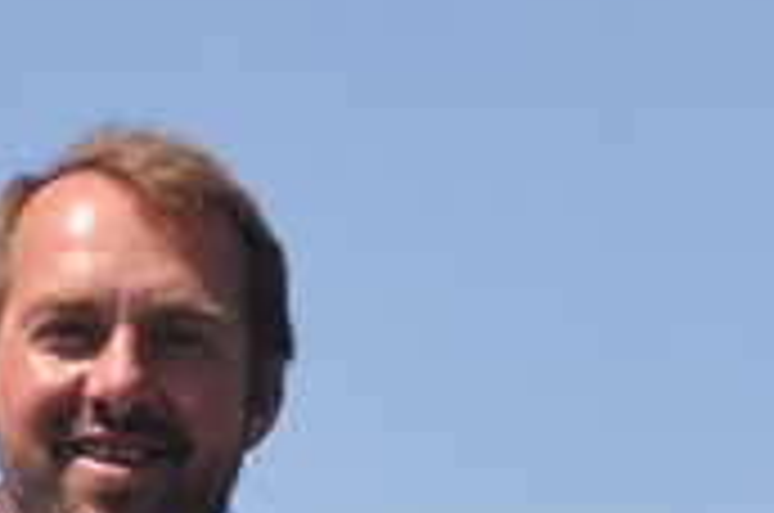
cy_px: 1220
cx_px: -302
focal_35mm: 314
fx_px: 6738
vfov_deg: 4.3
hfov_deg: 6.5
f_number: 5.6
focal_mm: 45
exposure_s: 1/8000
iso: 1600
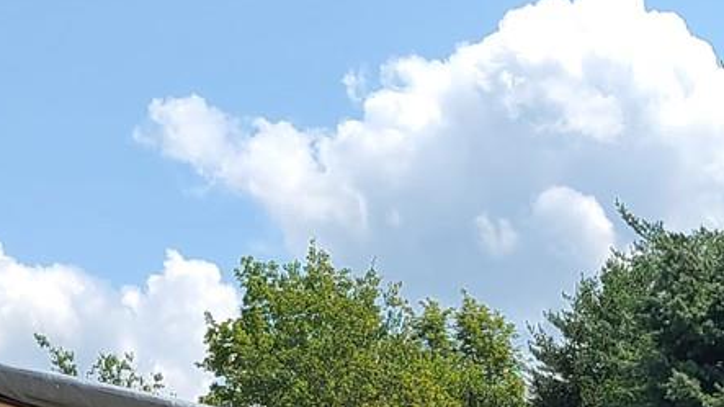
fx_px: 2514
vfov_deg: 8.5
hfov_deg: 16.3
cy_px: 935
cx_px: 556
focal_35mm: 131
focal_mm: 5.4
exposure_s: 1/2371
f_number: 1.8
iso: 40
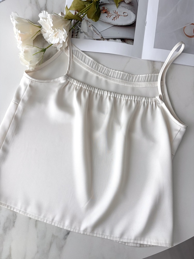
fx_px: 194
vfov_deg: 67.3
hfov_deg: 53.1
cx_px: 97
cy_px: 130
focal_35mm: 26
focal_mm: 5.96
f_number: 1.6
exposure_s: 1/174
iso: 40
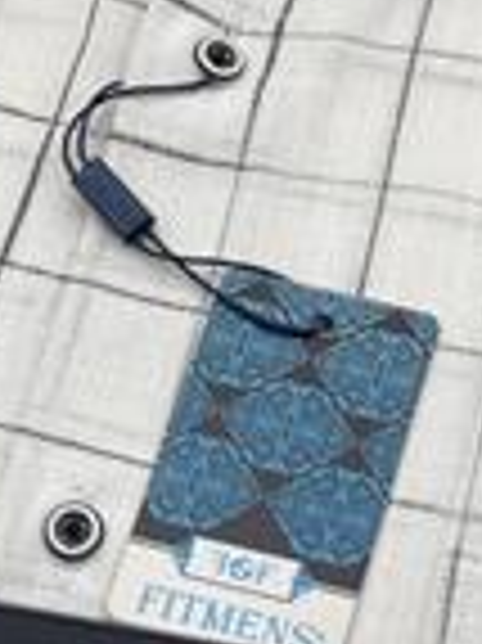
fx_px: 2789
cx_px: 270
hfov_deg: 9.9
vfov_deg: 13.0
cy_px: -7
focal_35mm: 150
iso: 25
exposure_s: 1/122
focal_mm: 6
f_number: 2
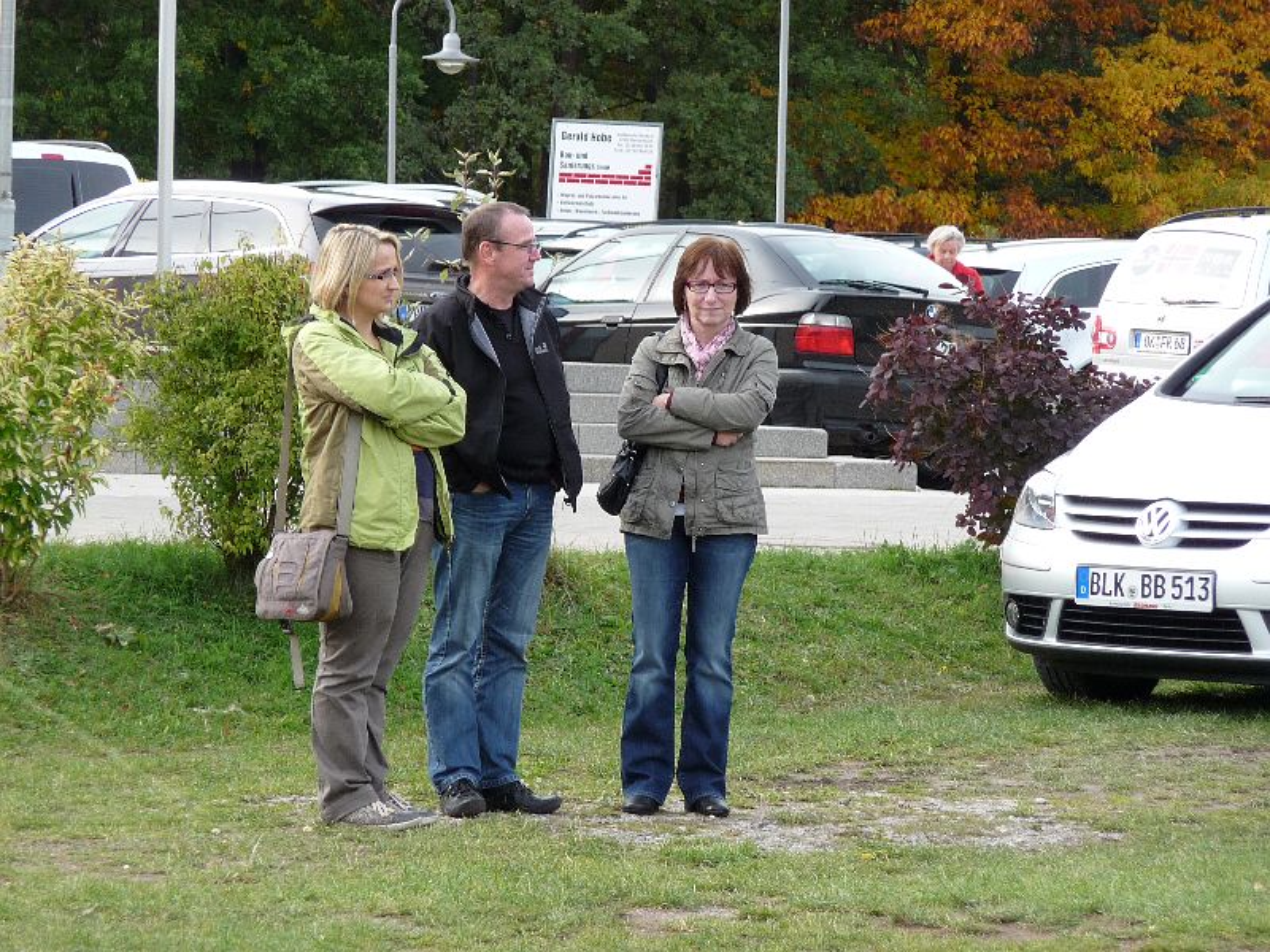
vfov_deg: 7.0
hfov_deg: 9.3
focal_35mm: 212
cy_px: 476
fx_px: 7778
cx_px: 635
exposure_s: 1/100
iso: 100
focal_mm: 36.4
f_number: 4.8
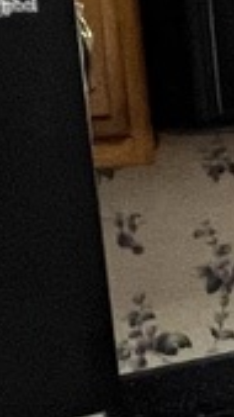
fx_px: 1335
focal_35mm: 121
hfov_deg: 5.2
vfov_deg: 17.7
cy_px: 175
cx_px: 1406
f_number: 1.8
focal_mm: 1.57
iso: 320
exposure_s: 1/60
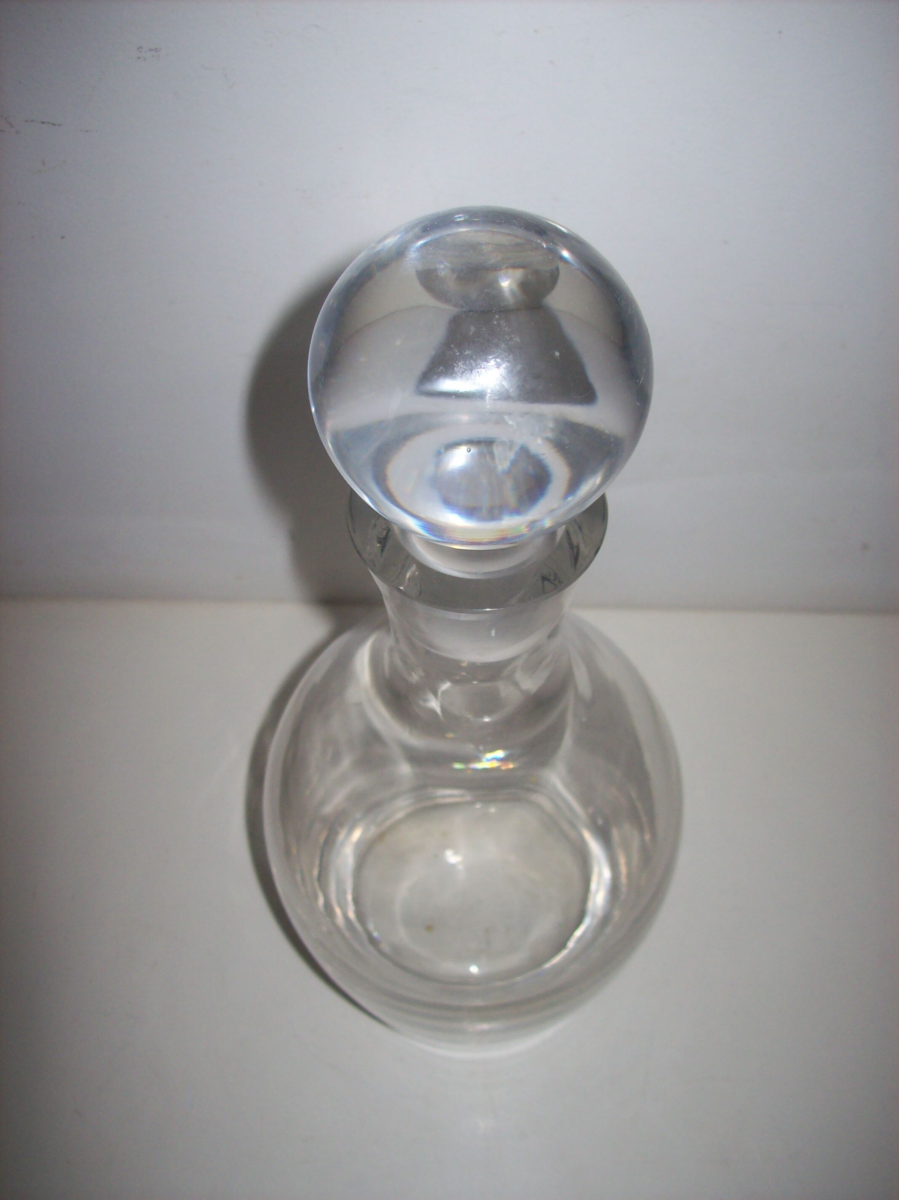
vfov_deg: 51.4
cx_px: 450
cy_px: 600
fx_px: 1247
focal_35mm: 36
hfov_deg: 39.6
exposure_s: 1/64
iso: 80
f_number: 2.7
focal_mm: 6
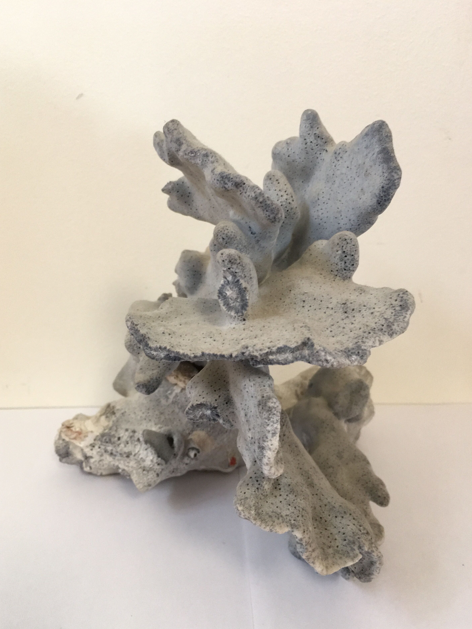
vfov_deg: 58.3
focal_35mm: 31
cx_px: 224
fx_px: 564
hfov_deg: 45.4
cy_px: 330
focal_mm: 4.15
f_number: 2.2
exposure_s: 1/17
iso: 200
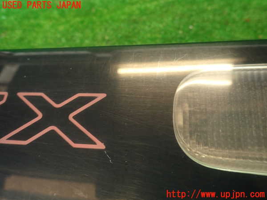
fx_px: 193
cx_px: 134
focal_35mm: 25
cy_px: 100
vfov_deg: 54.9
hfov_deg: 69.4
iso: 200
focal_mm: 4.5
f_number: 2
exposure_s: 1/30
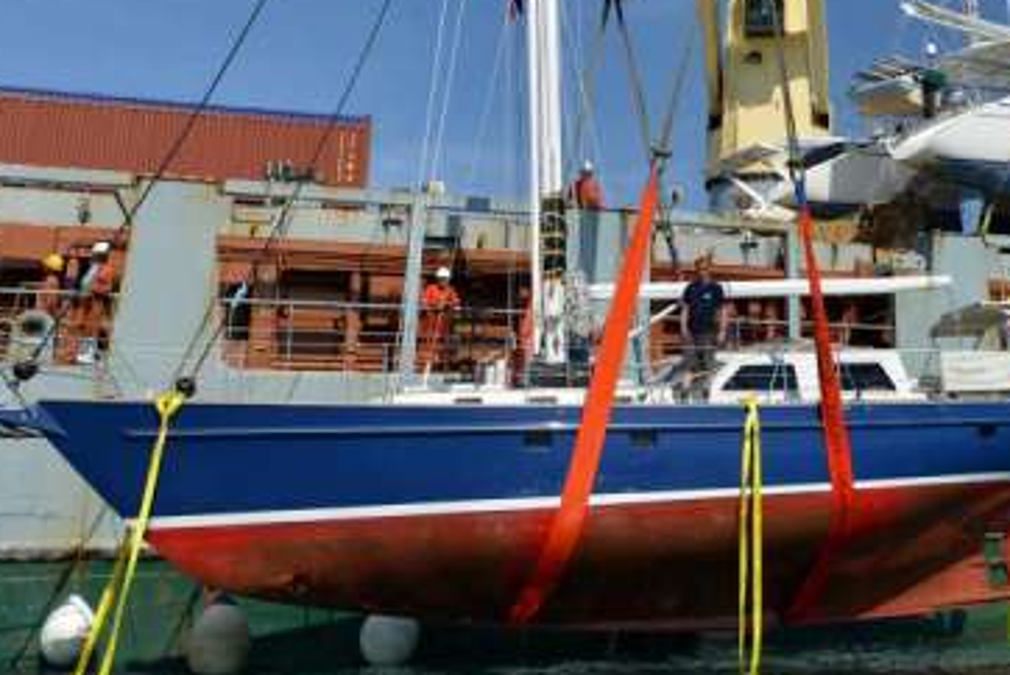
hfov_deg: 36.7
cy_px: -33
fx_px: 1488
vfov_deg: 24.2
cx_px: 739
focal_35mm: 53
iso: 100
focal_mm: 24
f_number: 7.1
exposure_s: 1/200
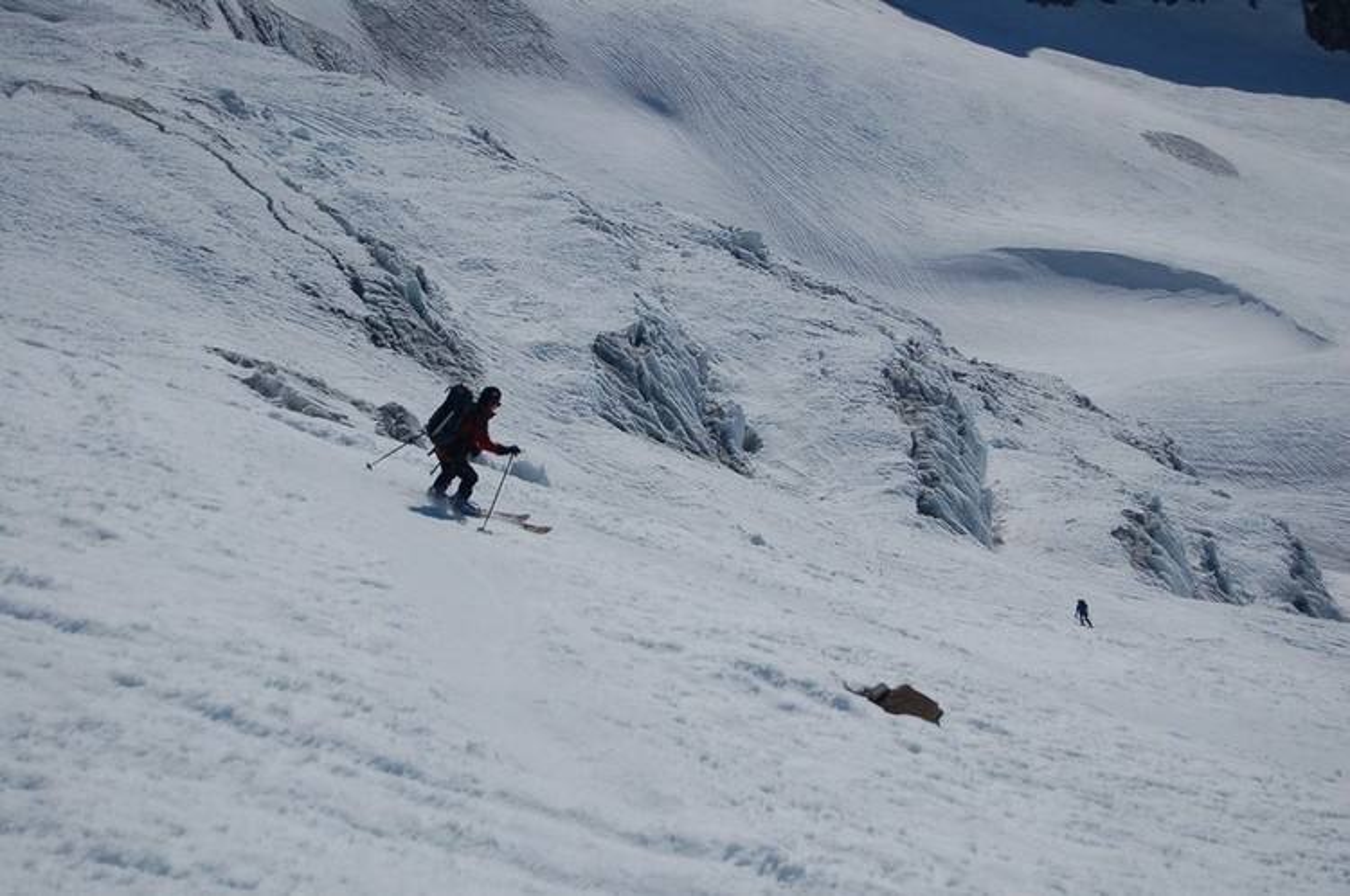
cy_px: 448
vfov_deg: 17.4
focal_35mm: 78
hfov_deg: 26.0
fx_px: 2921
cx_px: 675
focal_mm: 52
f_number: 5.6
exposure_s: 1/1500
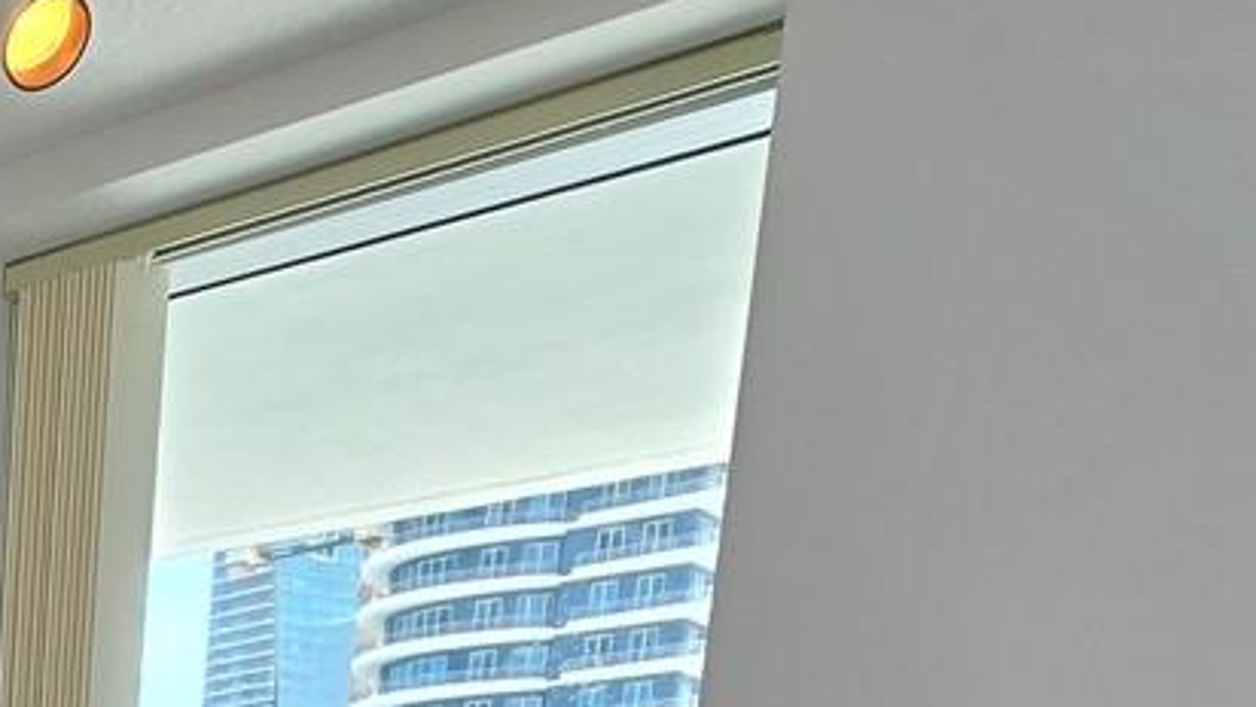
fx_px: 1832
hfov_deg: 28.1
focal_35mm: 55
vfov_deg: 15.9
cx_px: -530
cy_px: 1499
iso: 50
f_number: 2.2
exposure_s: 1/168
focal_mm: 2.2
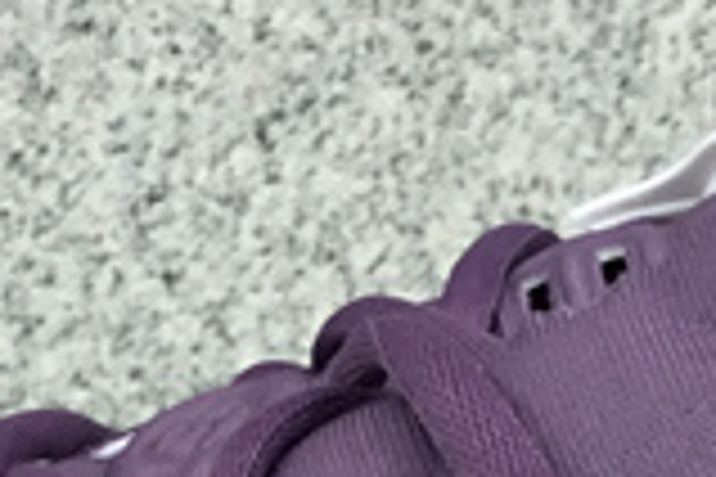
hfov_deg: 11.2
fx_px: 3639
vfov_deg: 6.9
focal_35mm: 183
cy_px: 1280
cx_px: 212
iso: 25
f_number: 2.4
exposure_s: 1/158
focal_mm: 3.3
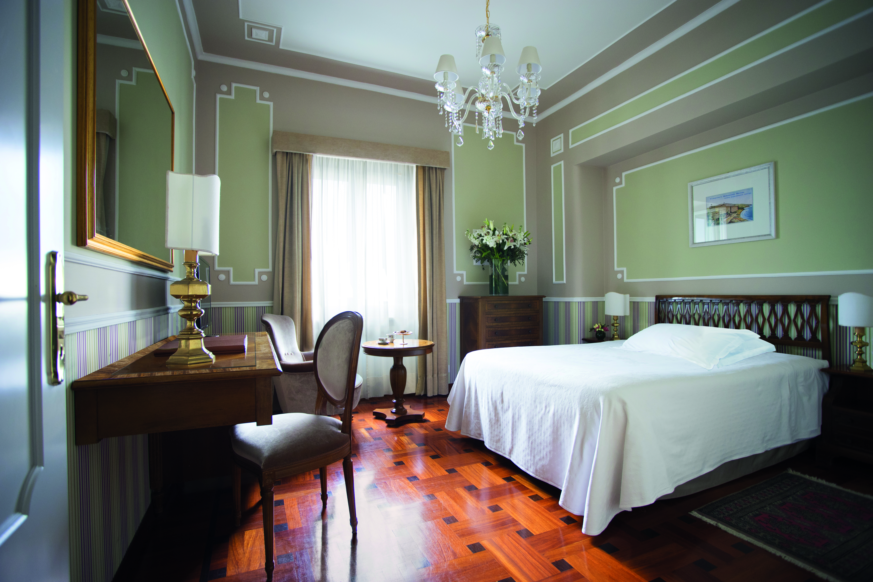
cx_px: 436
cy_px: 291
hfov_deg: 93.3
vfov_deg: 70.4
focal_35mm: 17
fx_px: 412
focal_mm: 17
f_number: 4
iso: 640
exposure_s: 1/60
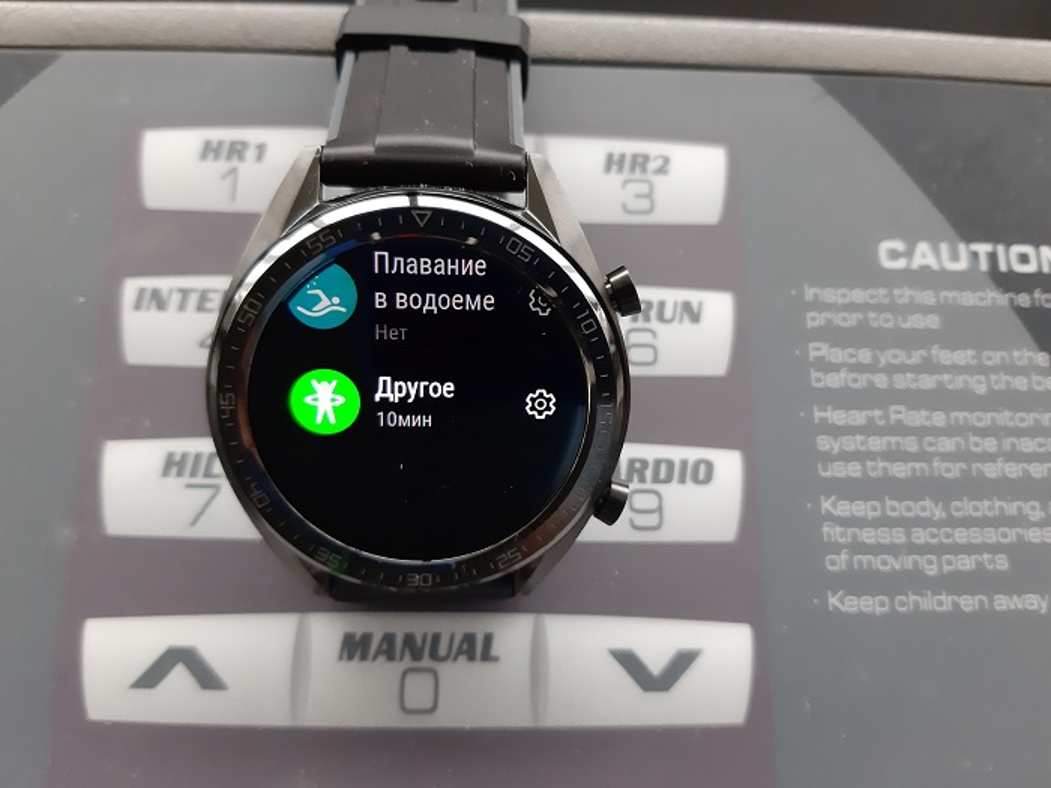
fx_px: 820
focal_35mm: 27
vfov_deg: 51.4
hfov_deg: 65.3
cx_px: 526
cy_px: 394
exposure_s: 1/33
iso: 200
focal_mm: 3.93
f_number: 1.7
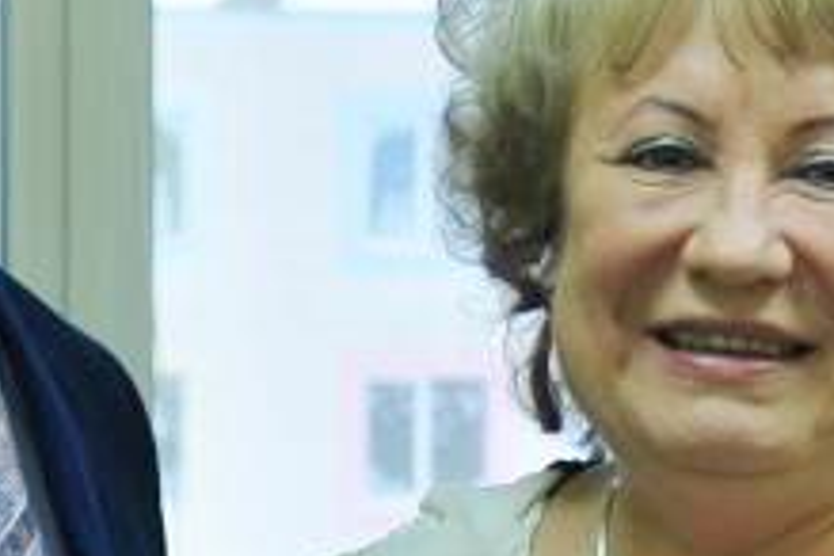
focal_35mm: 224
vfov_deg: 6.1
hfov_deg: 9.2
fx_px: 5189
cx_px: 510
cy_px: 609
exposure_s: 1/80
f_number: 4.5
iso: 400
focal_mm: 32
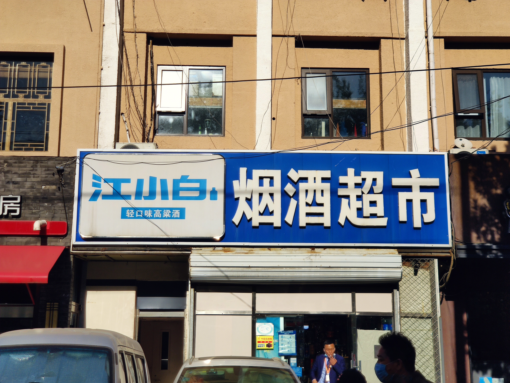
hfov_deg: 37.5
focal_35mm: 51
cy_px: 192
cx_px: 255
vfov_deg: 28.6
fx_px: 751
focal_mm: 6.22
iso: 100
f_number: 2.2
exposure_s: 1/2366
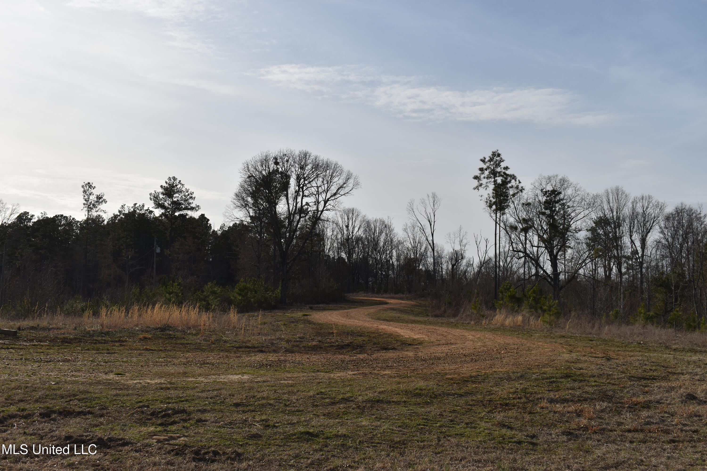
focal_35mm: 42
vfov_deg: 31.9
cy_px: 236
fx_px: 825
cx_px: 354
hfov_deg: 46.4
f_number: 8
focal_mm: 28
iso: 100
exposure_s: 1/640
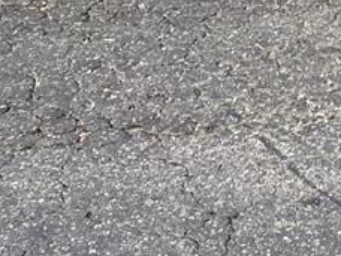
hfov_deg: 13.1
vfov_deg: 9.9
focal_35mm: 139
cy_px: -265
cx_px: 576
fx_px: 1369
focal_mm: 3.3
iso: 25
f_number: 2.4
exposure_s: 1/554
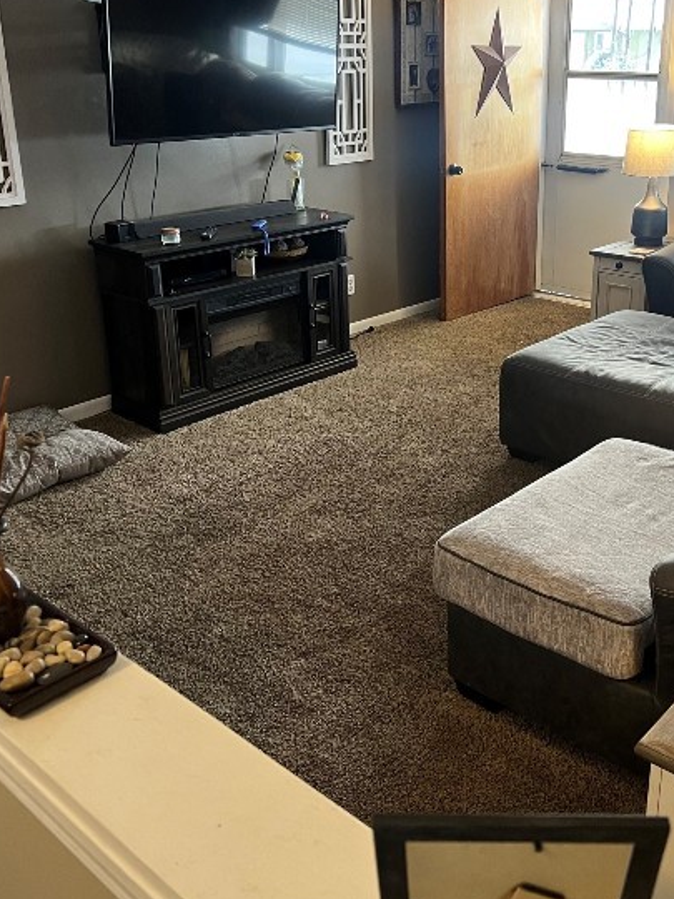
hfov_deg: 38.3
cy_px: 376
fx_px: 961
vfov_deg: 49.9
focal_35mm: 37
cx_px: 444
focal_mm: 5.7
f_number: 1.5
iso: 125
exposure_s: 1/60
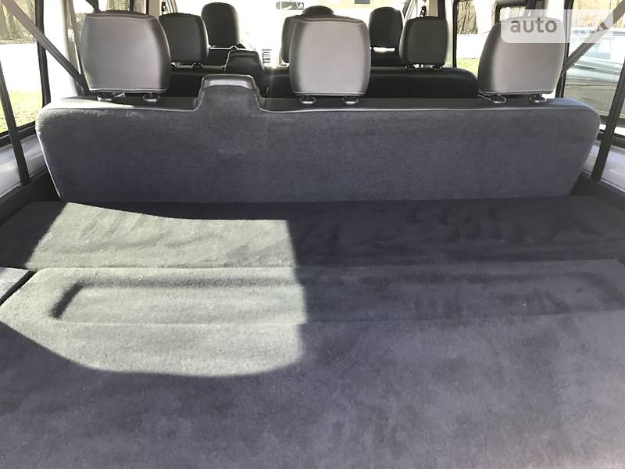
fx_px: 506
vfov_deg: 49.7
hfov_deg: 63.4
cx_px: 312
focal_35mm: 28
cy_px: 234
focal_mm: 4
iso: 40
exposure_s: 1/30
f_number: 1.8
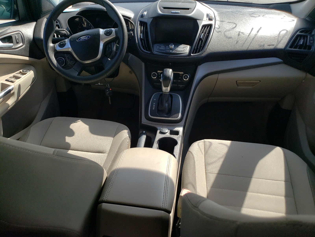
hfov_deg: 67.3
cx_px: 158
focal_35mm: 26
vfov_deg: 53.1
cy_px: 118
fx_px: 237
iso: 50
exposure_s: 1/1111
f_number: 1.5
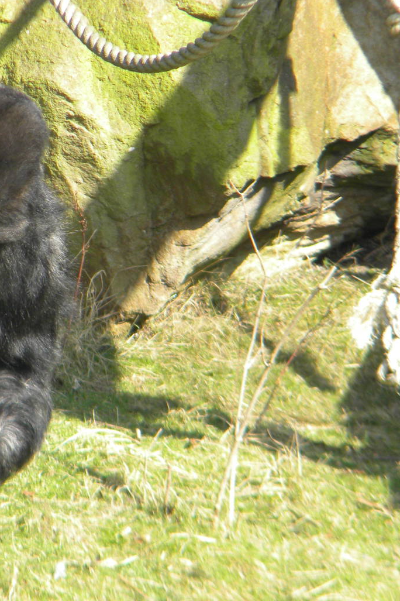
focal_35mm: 671
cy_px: 269
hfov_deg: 2.0
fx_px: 11190
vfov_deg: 3.1
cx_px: -2
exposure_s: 1/249
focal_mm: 75
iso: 126
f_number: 5.4
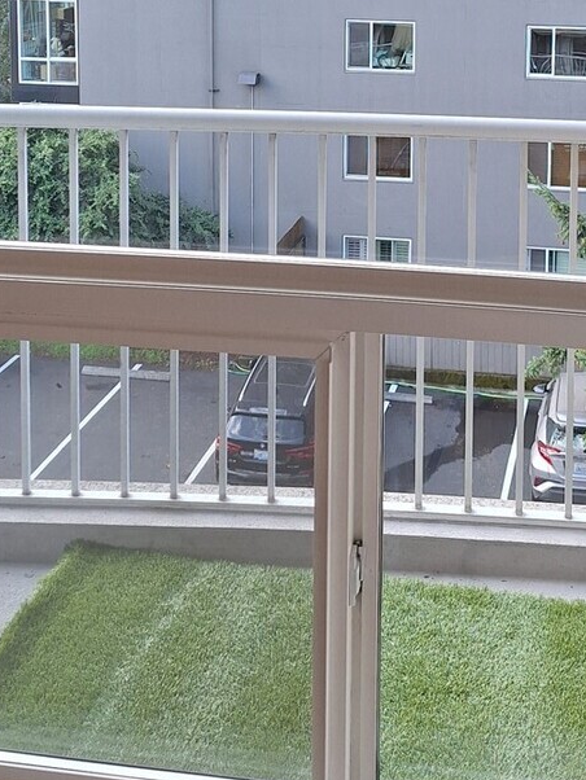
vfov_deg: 32.2
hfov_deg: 26.4
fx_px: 1241
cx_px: 394
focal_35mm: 55
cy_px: -1
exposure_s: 1/288
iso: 40
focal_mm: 5.54
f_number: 1.8
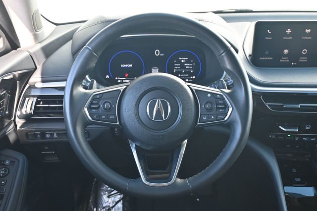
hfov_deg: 48.7
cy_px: 106
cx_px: 158
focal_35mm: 40
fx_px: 350
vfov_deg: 33.6
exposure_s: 1/125
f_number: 4.5
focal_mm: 26.5
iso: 500
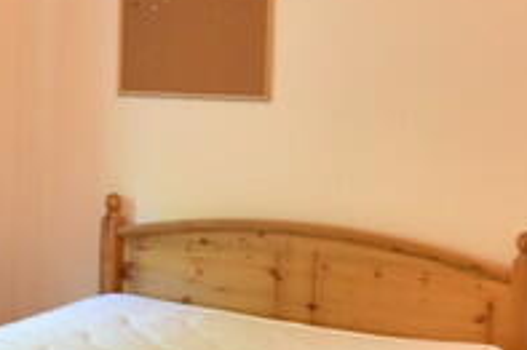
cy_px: 81
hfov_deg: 25.8
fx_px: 1141
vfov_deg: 17.4
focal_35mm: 78
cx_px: 161
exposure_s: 1/13
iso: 500
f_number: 3.5
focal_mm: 10
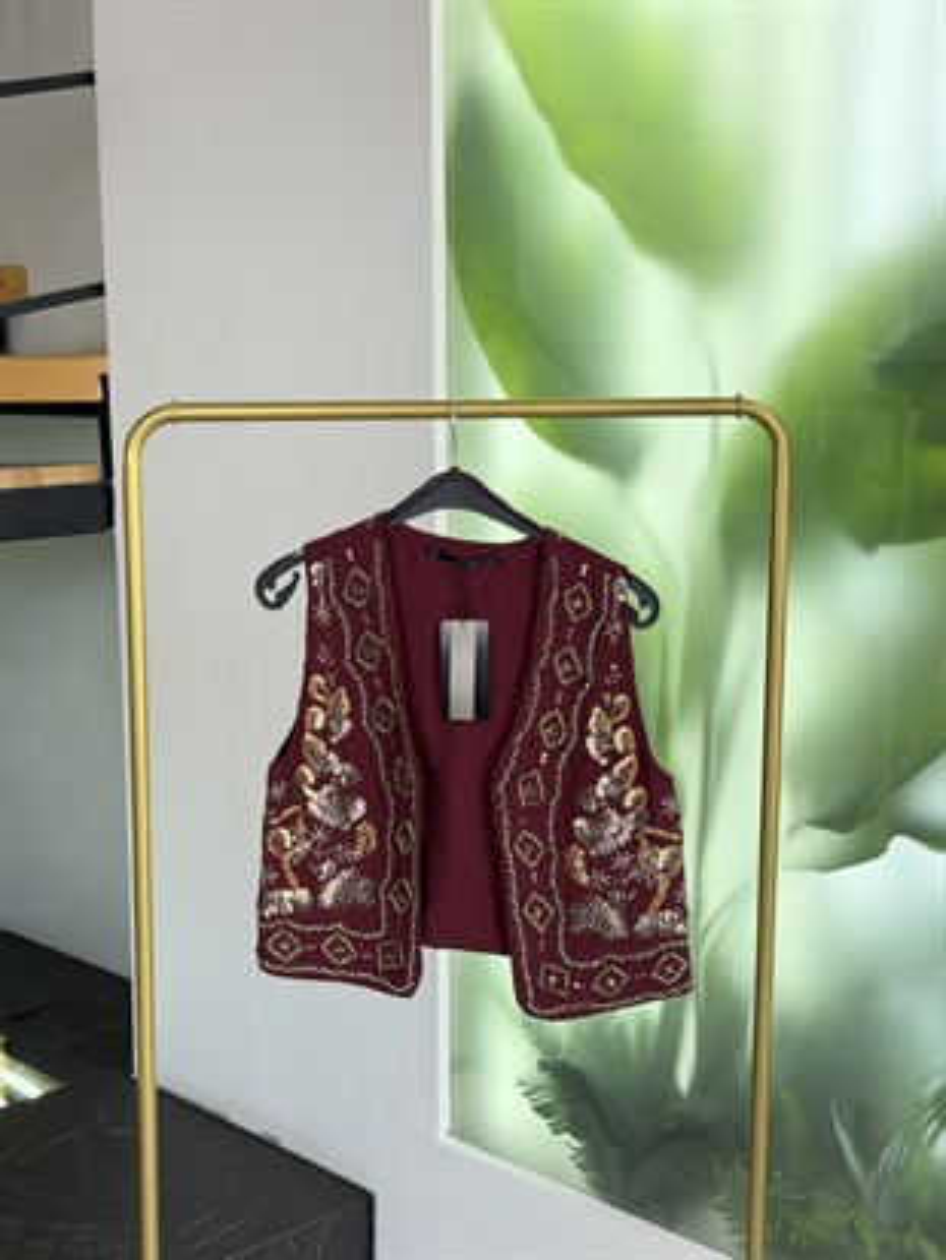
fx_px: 1748
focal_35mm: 48
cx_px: 473
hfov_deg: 30.3
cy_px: 630
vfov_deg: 39.6
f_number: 1.78
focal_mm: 6.76
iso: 64
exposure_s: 1/218
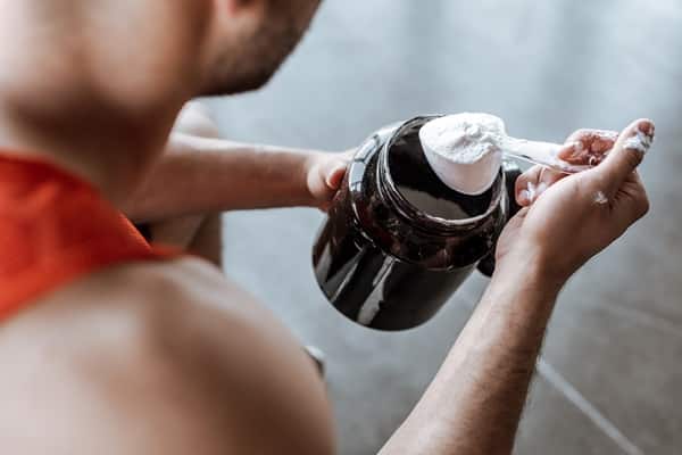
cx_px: 341
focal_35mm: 50
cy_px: 228
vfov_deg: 27.0
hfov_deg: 39.6
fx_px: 947
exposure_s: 1/200
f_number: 3.5
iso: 500
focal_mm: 50
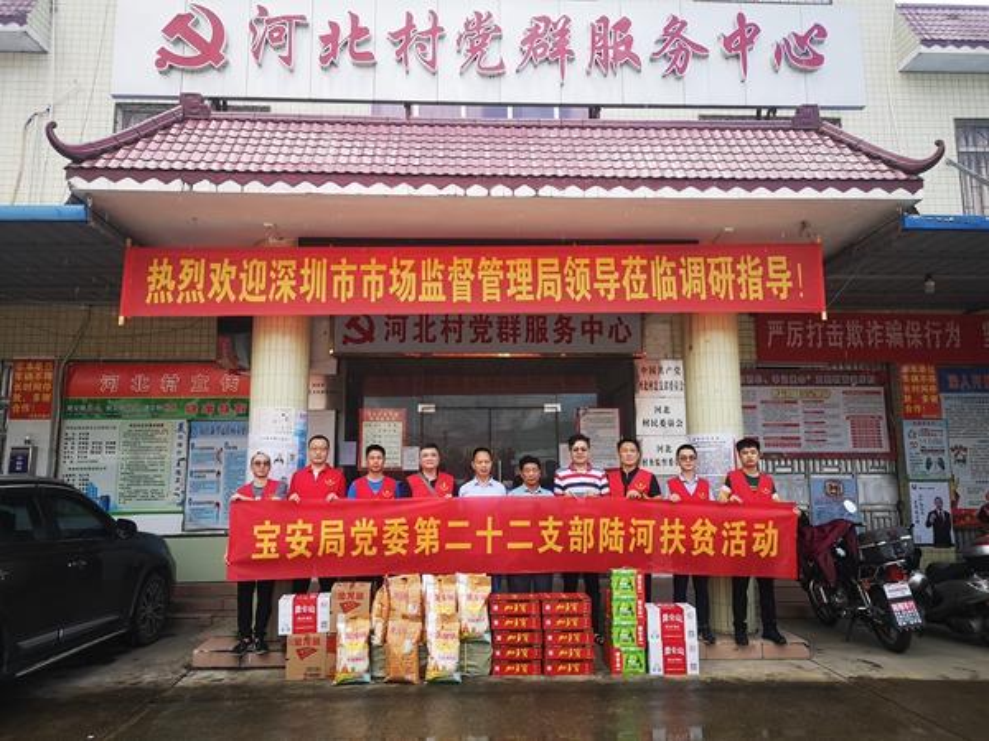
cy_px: 370
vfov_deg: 51.4
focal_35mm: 27
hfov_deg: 65.3
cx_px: 494
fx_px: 771
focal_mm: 5.58
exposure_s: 1/469
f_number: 1.8
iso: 50
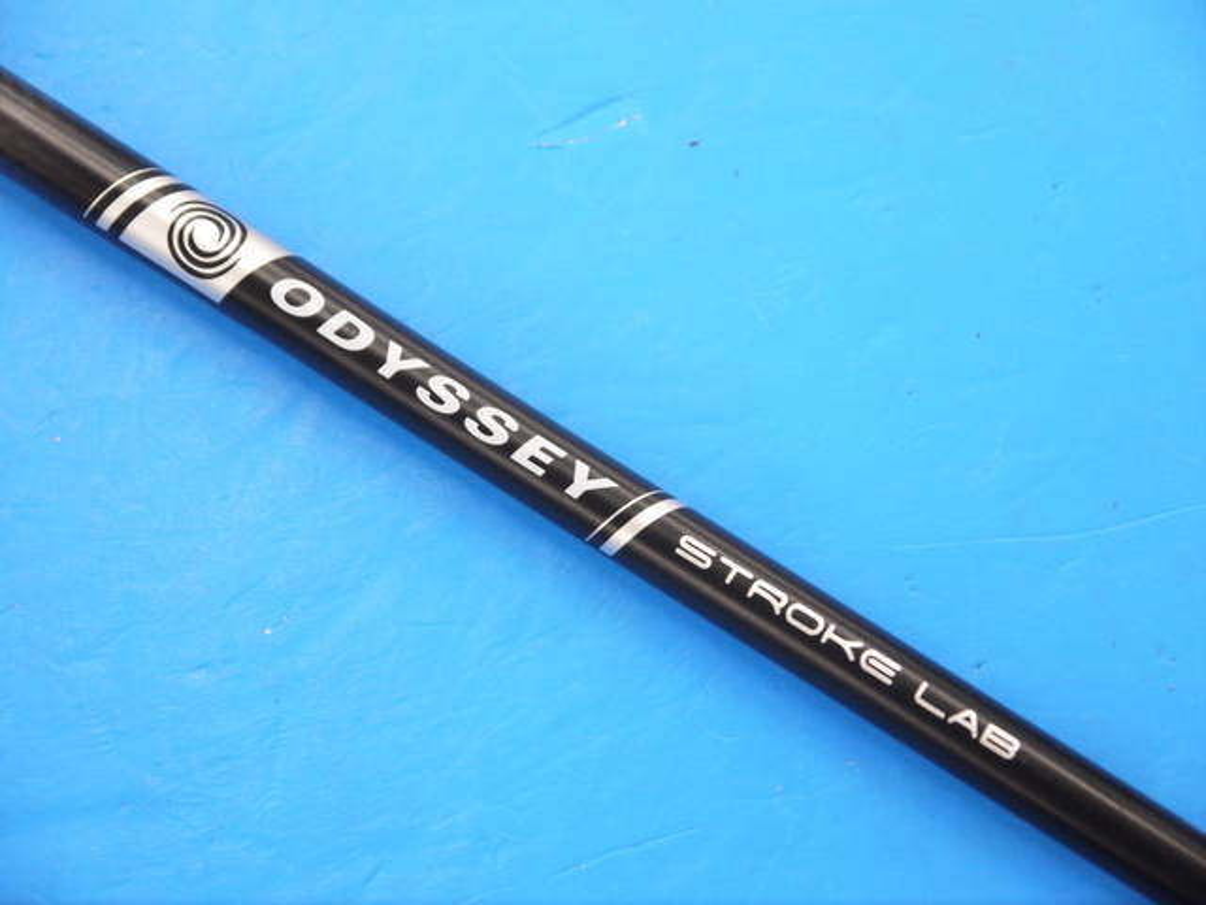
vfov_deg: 18.9
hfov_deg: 25.0
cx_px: 603
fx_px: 2717
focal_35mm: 78
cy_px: 452
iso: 640
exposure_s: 1/80
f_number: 5.5
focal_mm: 39
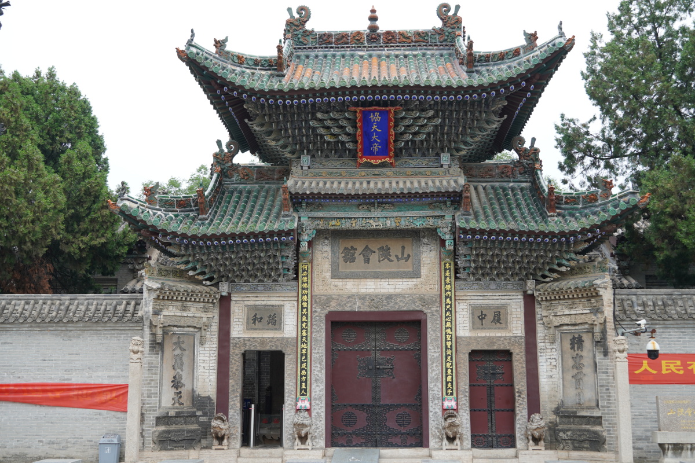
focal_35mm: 46
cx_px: 348
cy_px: 232
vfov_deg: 28.9
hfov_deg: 42.3
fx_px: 898
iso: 100
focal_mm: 31
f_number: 5.6
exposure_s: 1/60
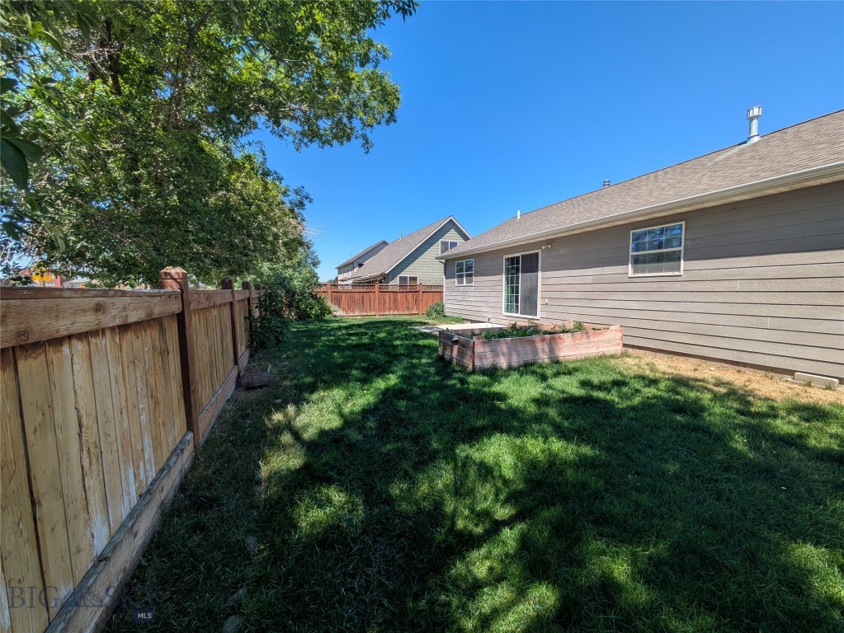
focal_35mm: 14
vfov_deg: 85.7
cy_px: 316
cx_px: 422
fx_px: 341
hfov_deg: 102.0
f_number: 2.2
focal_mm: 1.83
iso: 45
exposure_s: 1/883
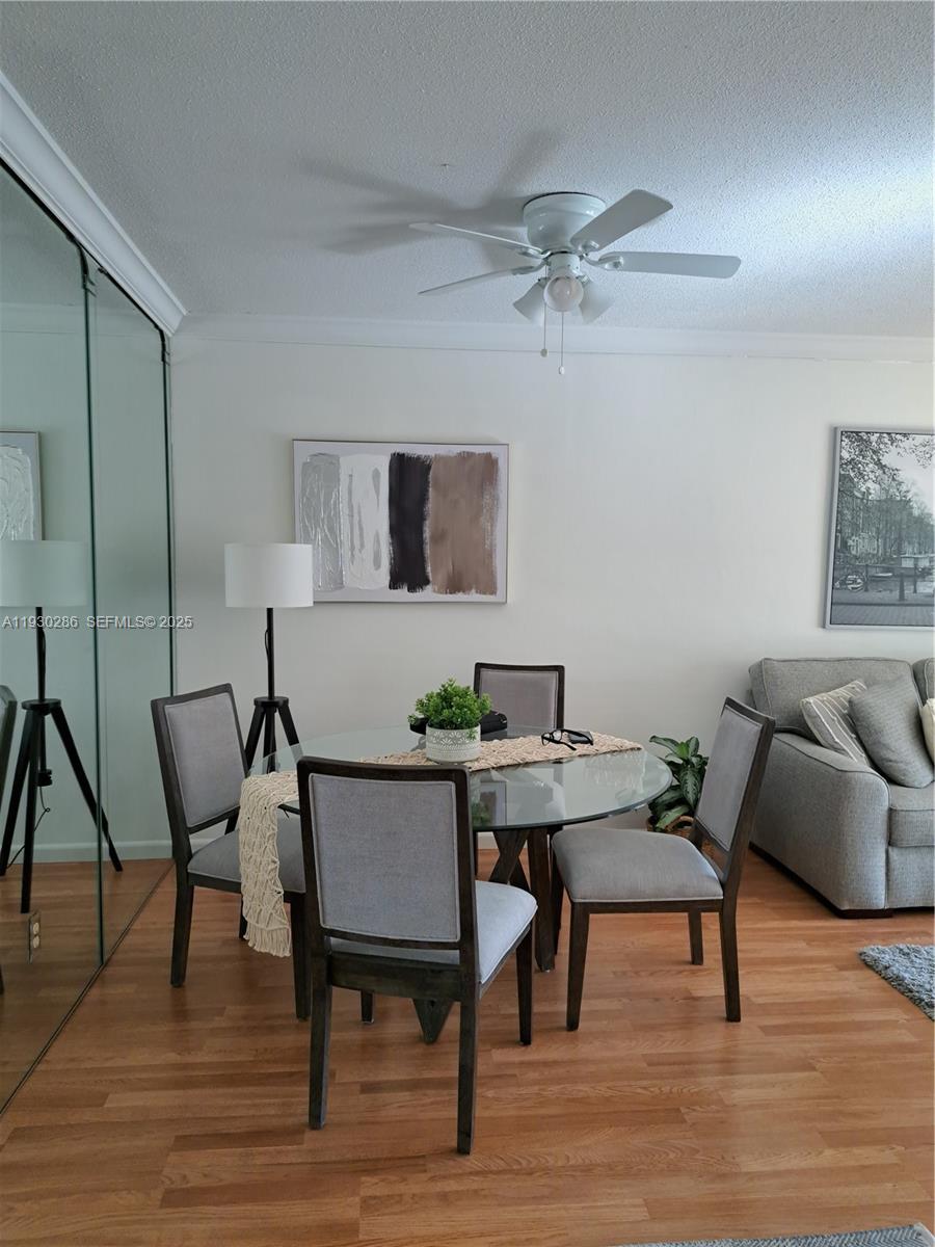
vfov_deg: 71.6
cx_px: 468
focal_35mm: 24
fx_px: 864
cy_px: 624
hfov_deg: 56.8
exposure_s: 1/60
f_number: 1.8
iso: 100
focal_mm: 5.23
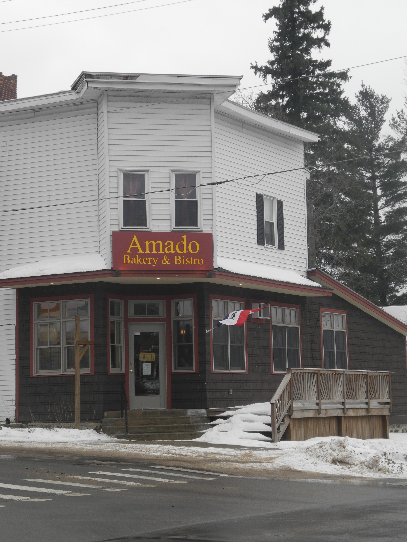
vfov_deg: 23.0
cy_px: 271
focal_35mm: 85
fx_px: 1333
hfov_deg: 17.4
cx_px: 204
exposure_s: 1/250
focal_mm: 18.1
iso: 100
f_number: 4
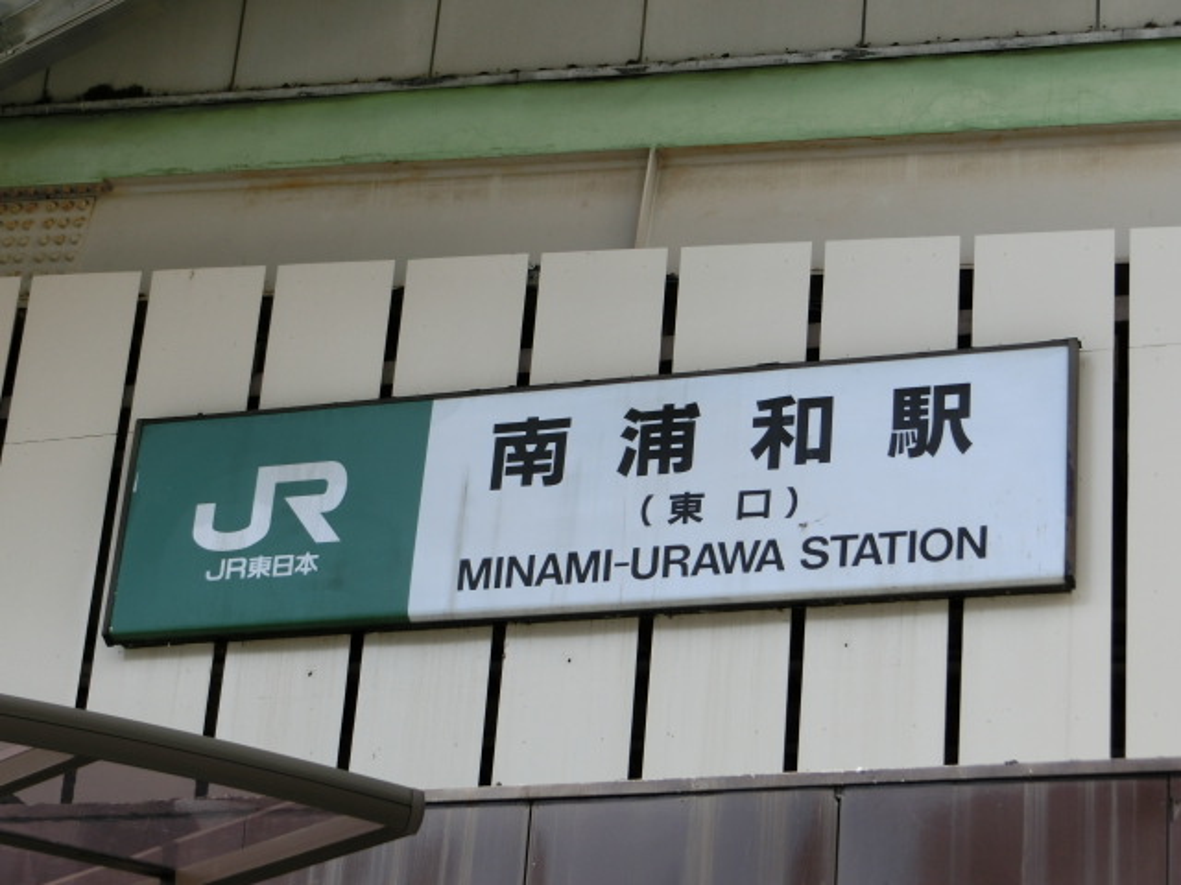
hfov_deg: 21.1
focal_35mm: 93
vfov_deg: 15.9
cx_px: 590
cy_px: 442
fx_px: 3173
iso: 80
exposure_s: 1/250
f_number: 5.6
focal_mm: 16.5
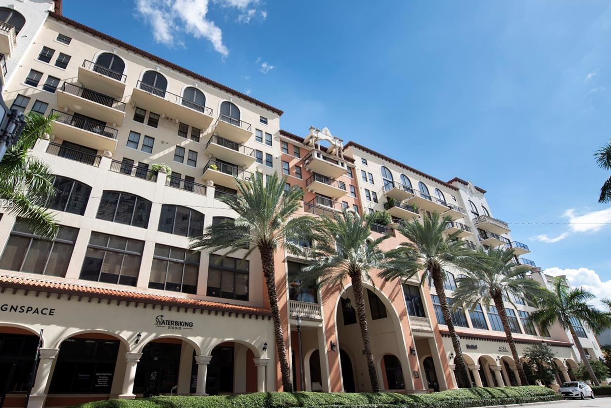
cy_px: 204
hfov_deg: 89.2
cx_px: 254
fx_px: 306
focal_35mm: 18
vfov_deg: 67.4
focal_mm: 14
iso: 125
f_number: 4.5
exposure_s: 1/800
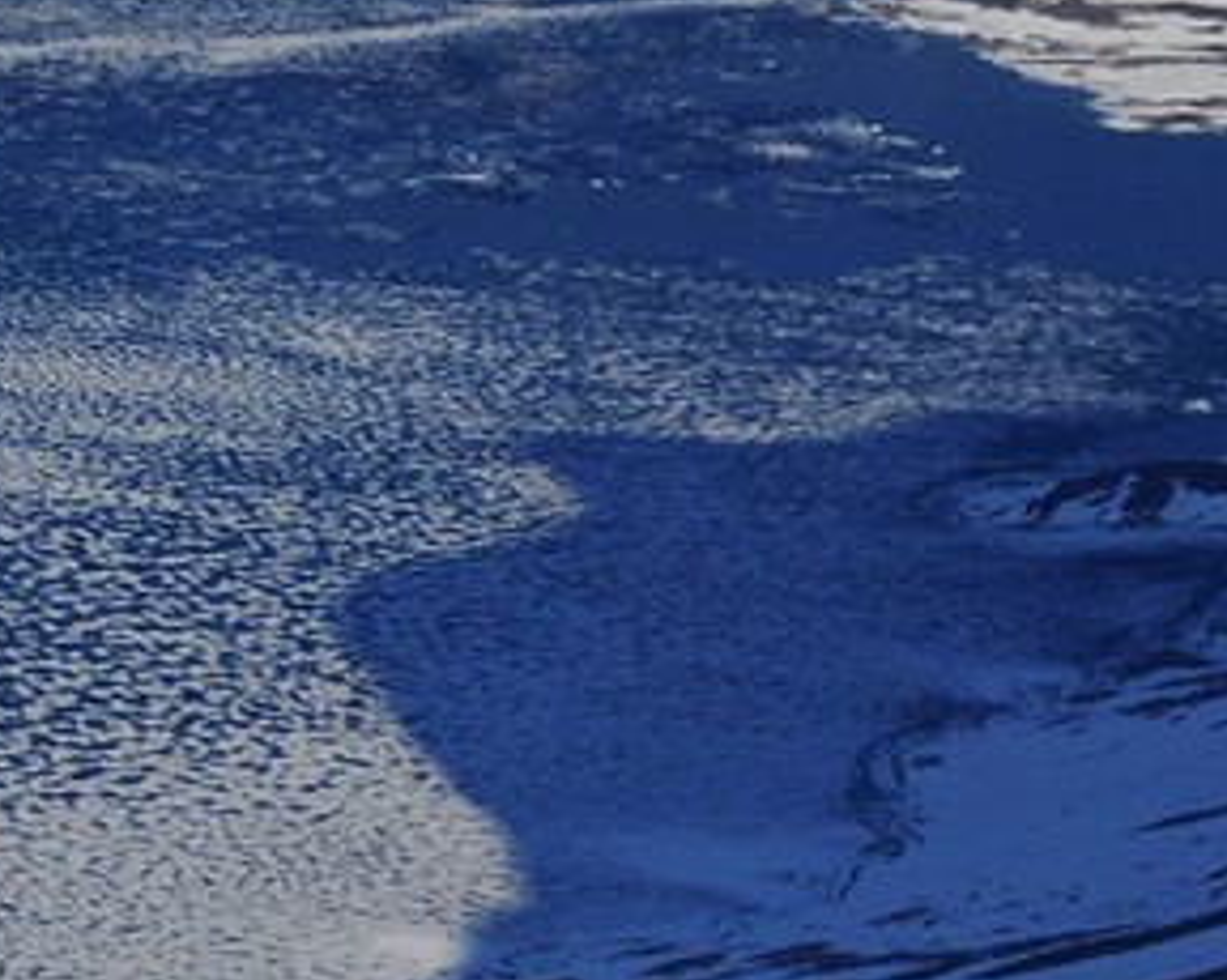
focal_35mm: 219
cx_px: -2041
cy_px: 119
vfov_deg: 7.0
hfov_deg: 7.9
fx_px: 7947
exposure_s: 1/3000
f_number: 4
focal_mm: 28
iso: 100
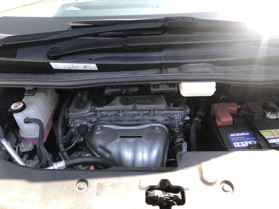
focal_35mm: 28
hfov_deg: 63.4
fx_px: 226
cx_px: 140
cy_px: 104
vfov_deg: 49.7
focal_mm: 3.99
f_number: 1.8
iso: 20
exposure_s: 1/122
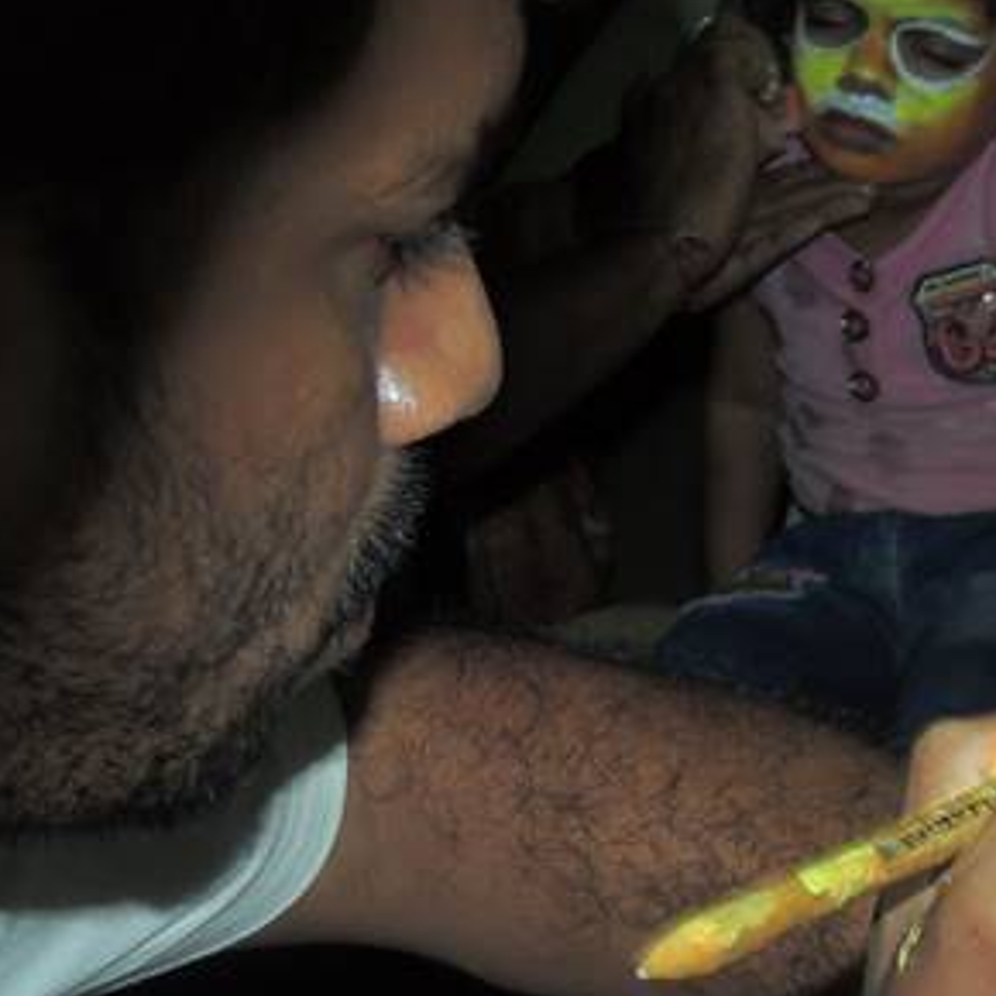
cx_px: 896
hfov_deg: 12.9
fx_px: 4362
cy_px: 608
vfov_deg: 13.0
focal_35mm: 134
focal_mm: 9.8
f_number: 3.7
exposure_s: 1/40
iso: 200
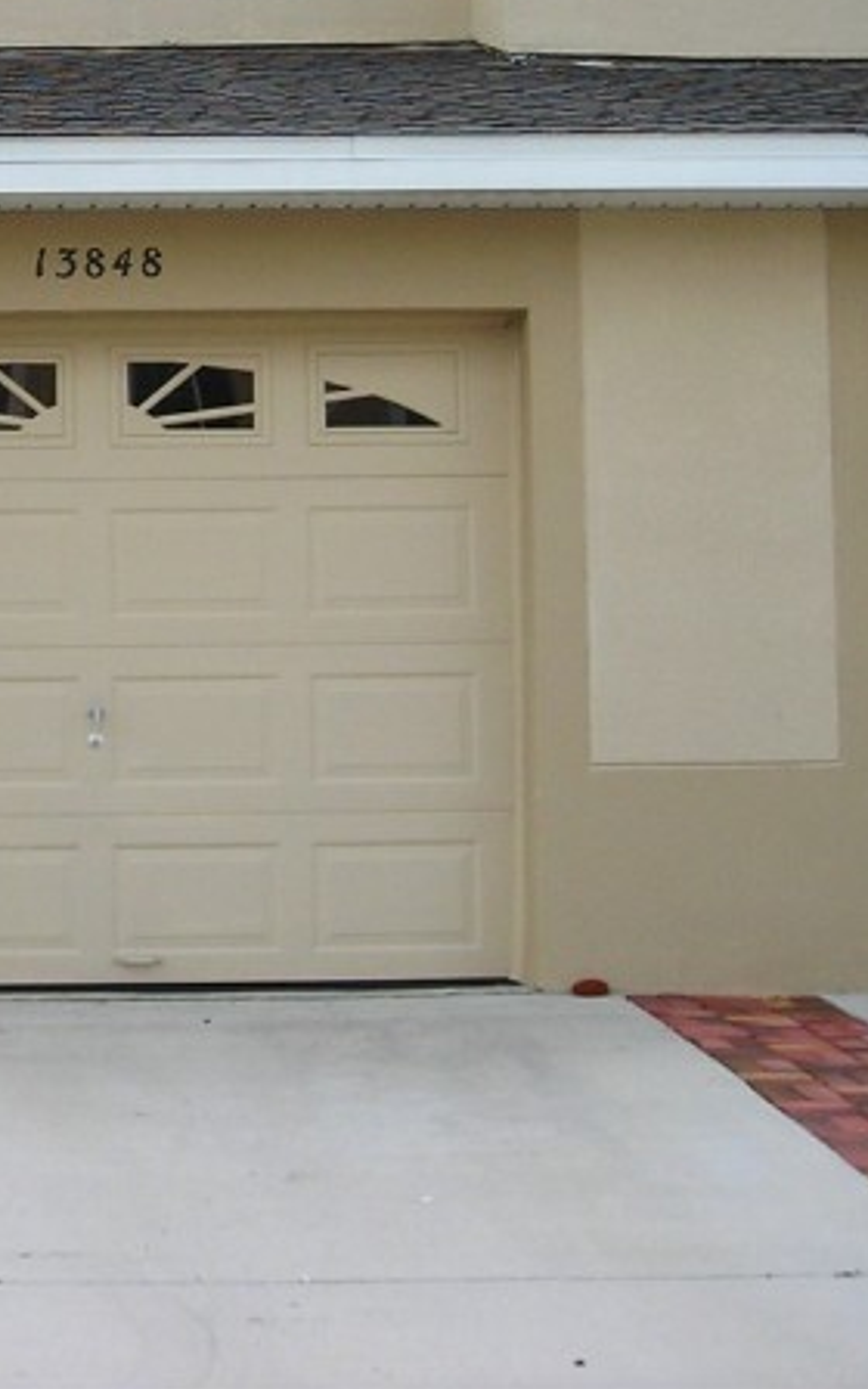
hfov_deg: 13.6
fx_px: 3482
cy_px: 202
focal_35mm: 92
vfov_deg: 22.1
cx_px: -310
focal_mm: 6.3
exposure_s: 1/82.3
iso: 50
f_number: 3.2
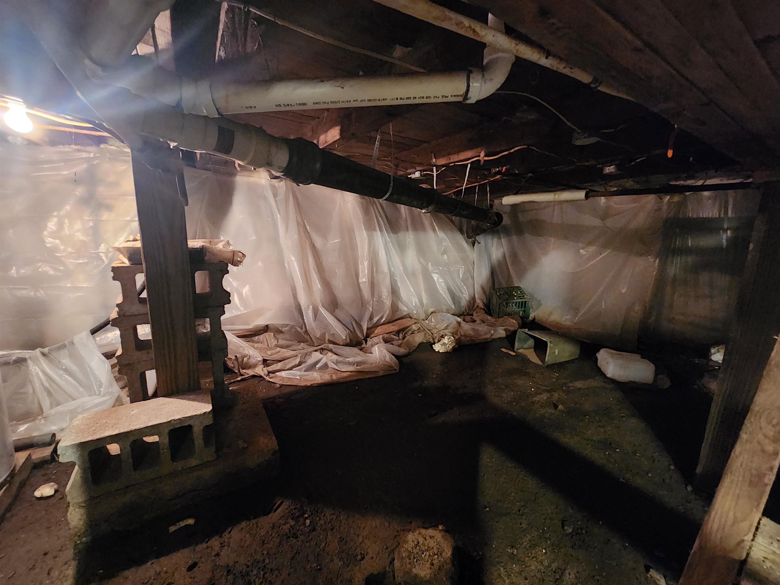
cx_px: 390
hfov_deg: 106.2
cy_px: 292
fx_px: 293
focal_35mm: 13
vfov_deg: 89.9
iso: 1250
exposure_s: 1/24
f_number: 2.2
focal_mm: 2.2
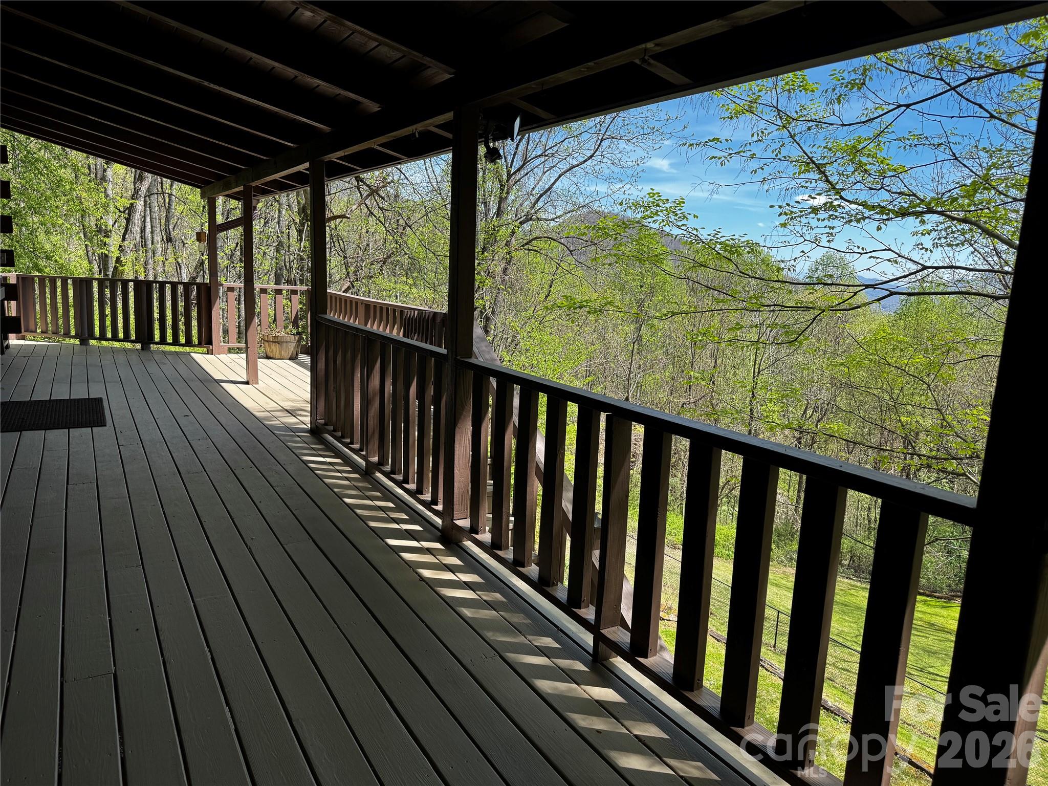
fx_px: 727
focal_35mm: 24
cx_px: 524
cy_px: 393
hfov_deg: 71.6
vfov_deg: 56.8
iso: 80
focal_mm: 6.76
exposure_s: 1/1172
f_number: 1.78
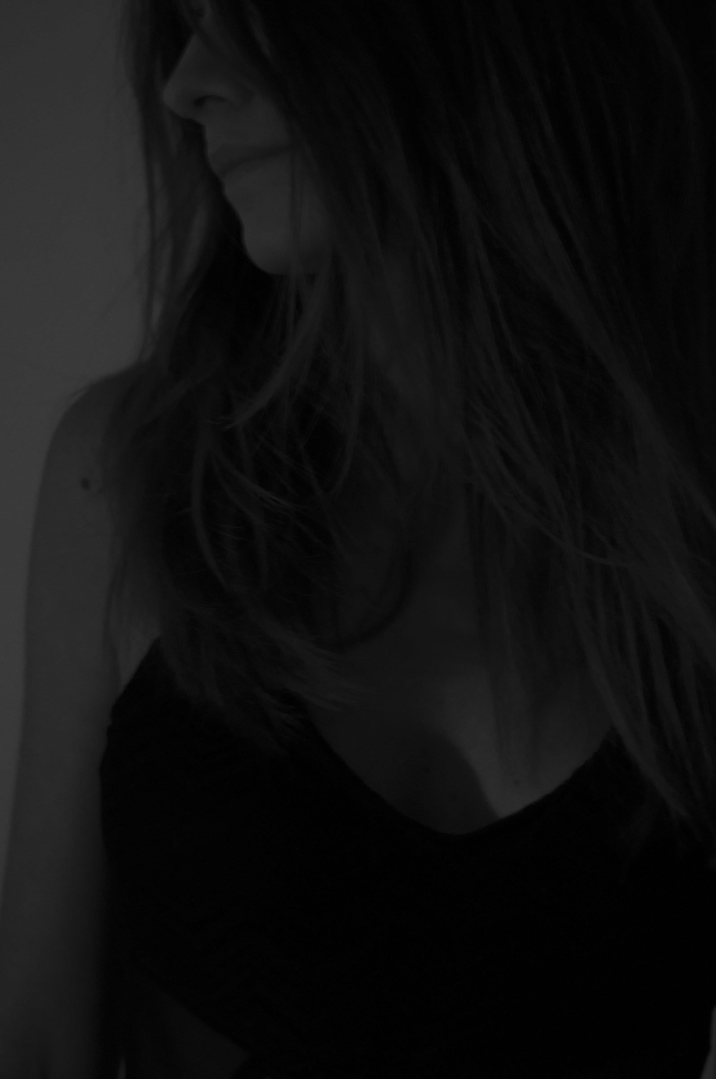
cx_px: 358
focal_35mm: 75
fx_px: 2243
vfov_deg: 27.0
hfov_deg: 18.1
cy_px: 540
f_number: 2
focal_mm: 50
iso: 200
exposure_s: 1/4
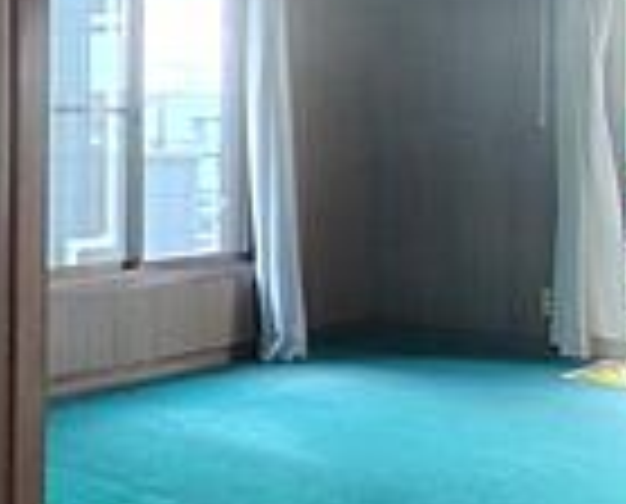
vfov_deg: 24.1
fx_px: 1170
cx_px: -194
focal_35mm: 63
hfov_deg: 25.6
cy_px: 148
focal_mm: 1.6
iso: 151
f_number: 2.4
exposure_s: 1/60
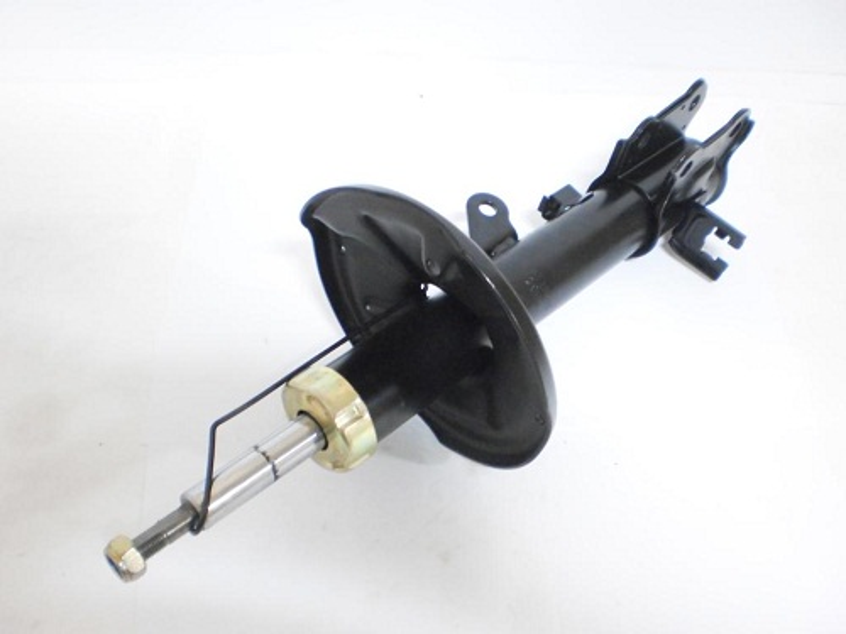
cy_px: 317
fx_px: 880
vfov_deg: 39.7
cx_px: 423
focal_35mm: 36
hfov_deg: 51.4
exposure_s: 1/15
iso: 800
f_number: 3.1
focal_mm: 6.3
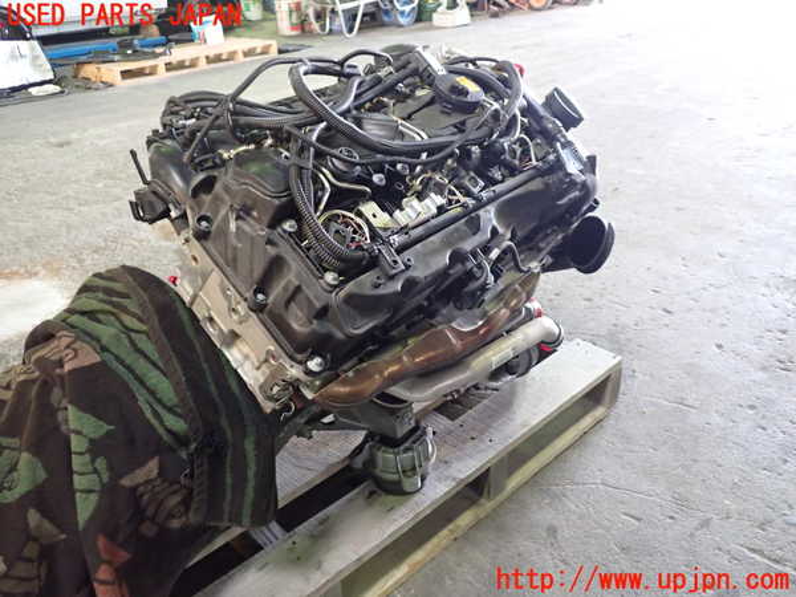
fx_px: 690
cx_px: 398
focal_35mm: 30
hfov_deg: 60.0
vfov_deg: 46.8
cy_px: 298
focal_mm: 5.4
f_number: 2.3
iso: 640
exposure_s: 1/30
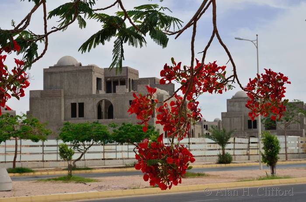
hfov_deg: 29.3
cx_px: 153
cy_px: 101
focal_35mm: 69
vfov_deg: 19.6
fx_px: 585
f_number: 10
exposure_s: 1/320
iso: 100
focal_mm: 46
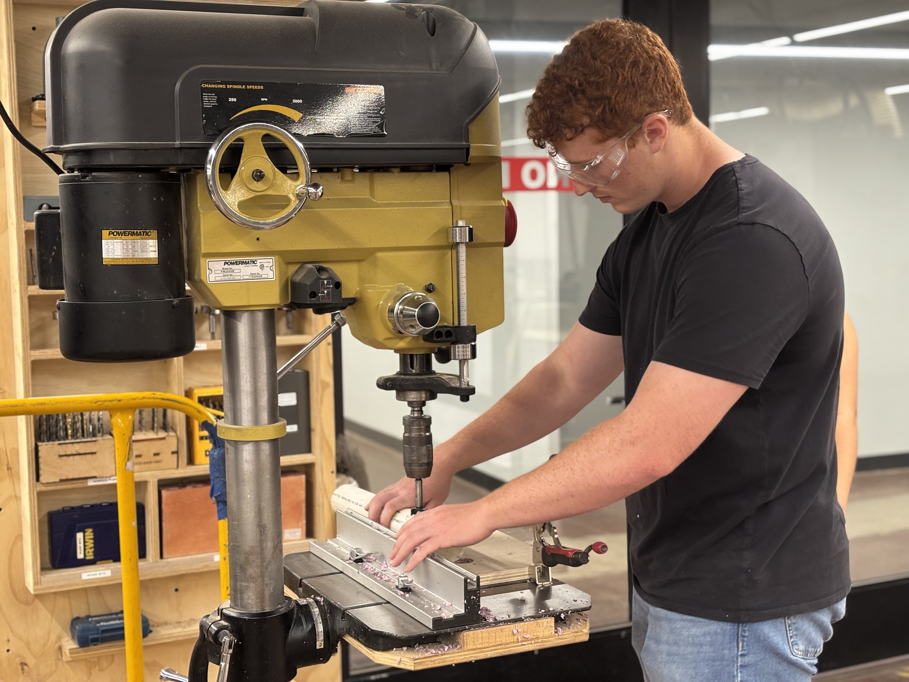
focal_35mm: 52
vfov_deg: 28.0
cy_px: 341
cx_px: 454
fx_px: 1365
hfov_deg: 36.8
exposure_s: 1/60
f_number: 1.6
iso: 125
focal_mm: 5.96
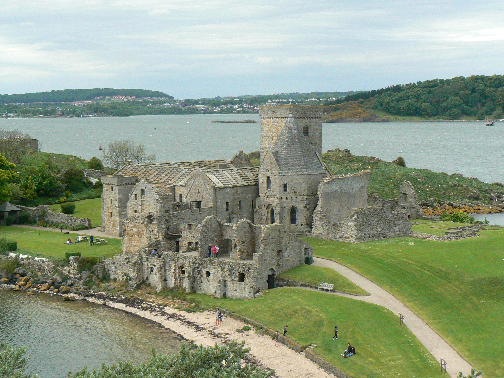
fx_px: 1063
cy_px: 189
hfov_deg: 26.7
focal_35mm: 73
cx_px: 252
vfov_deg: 20.2
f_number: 5.6
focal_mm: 12.2
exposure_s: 1/500
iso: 200
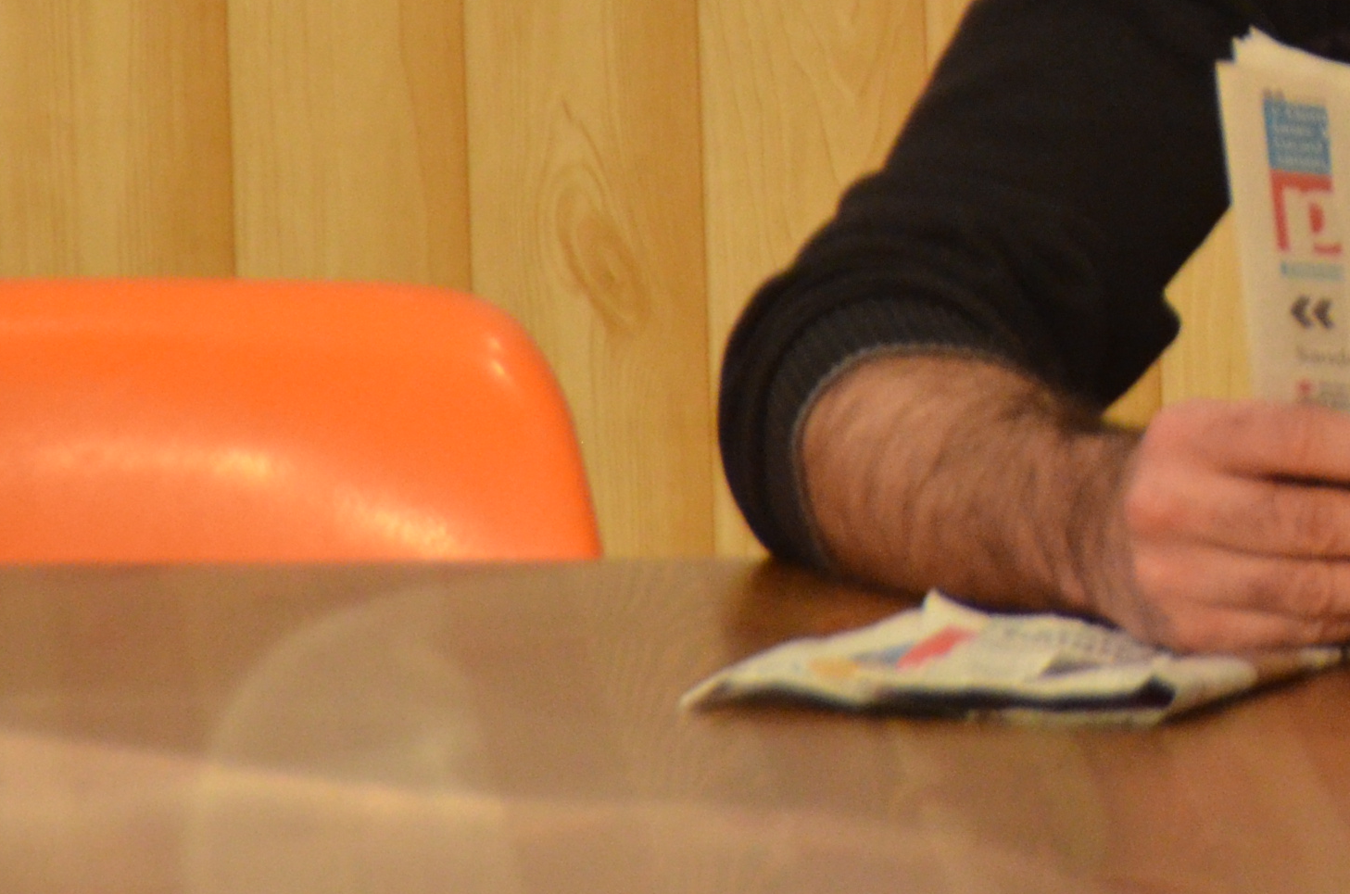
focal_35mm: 1015
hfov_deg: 2.0
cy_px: -407
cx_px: 2165
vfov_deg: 1.3
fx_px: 37983
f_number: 6.3
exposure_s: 1/200
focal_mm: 200
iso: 1600
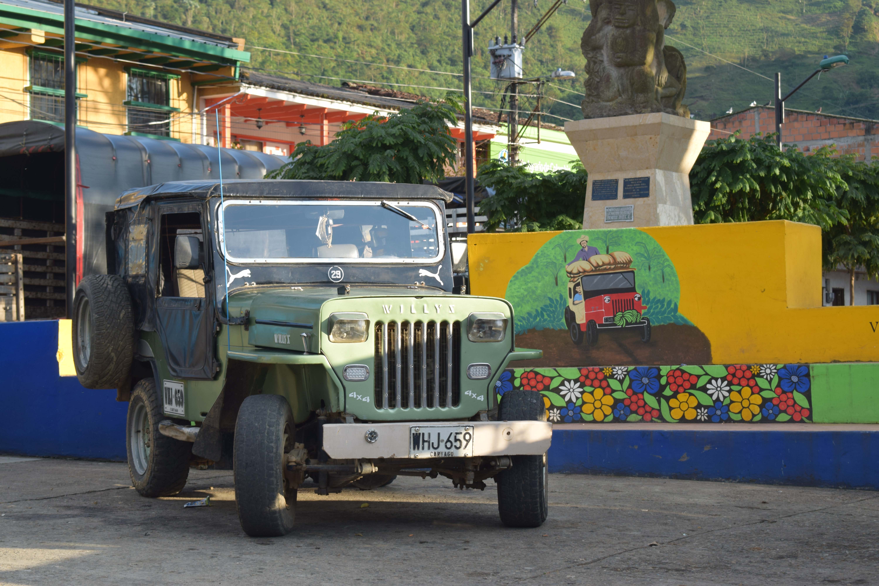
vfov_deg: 16.6
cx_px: 440
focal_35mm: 82
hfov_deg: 24.6
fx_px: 2014
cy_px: 293
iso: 160
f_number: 8
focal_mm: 55
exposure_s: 1/100
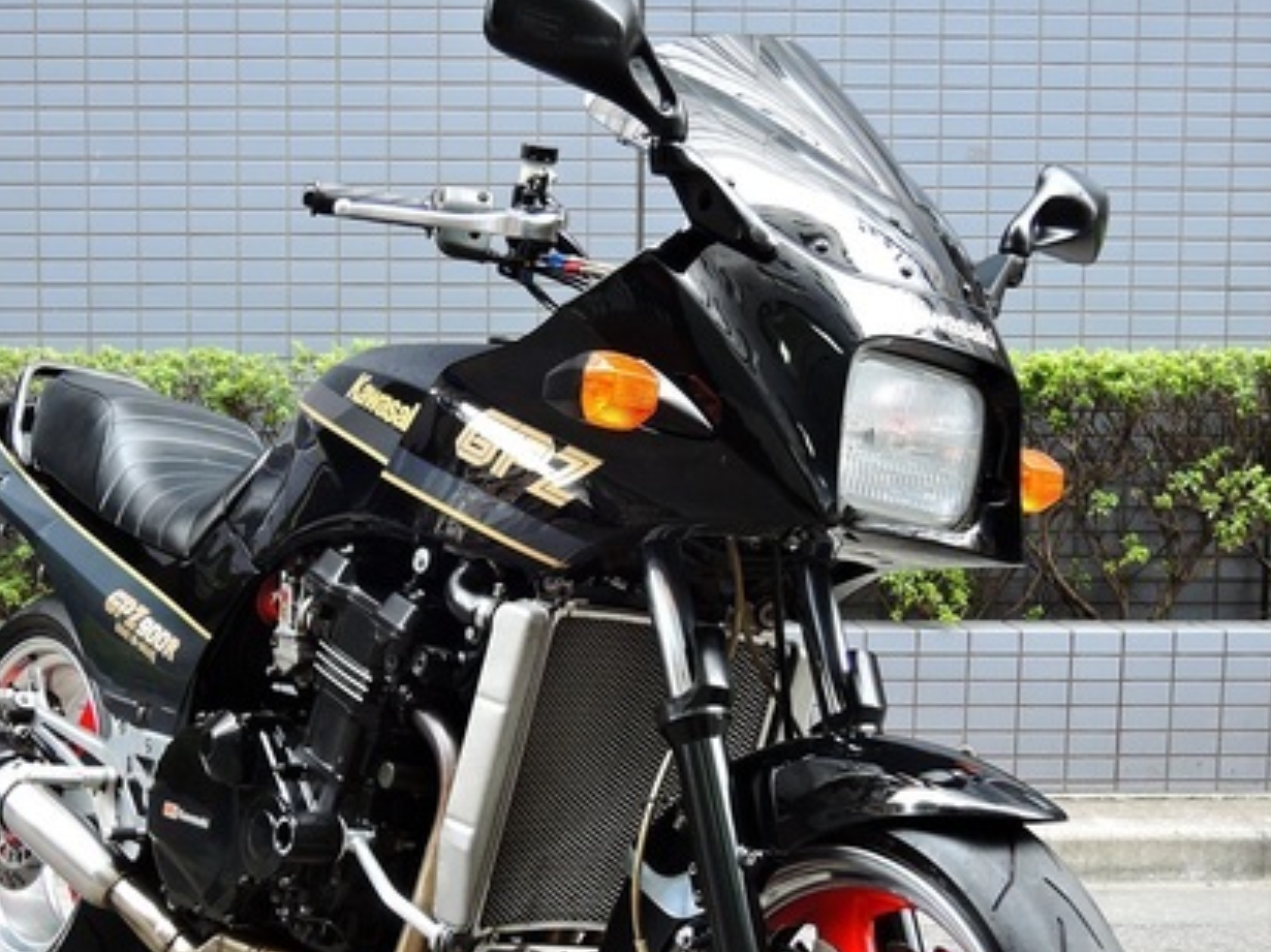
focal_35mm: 61
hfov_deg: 31.6
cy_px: 532
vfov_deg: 24.0
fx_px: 2238
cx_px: 502
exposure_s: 1/30
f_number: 3.5
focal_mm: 10.7
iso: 400
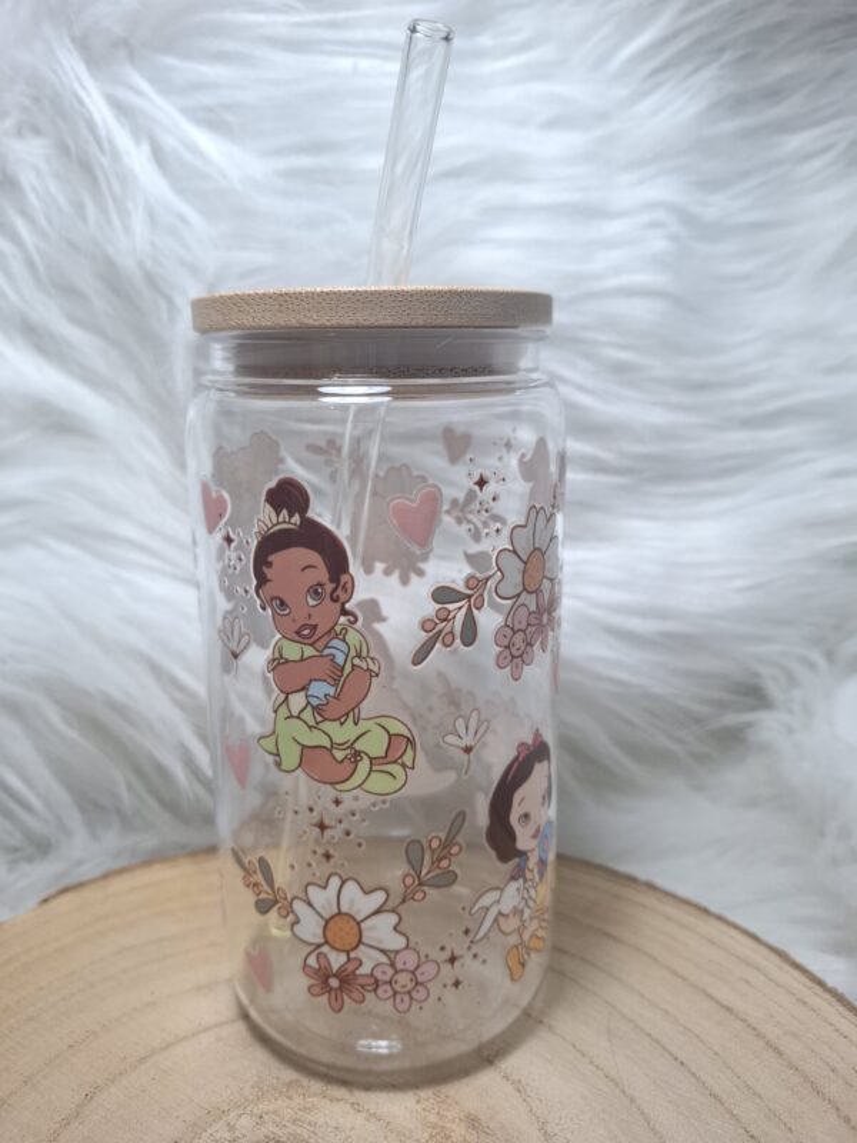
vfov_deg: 73.9
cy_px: 572
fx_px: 759
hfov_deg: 58.9
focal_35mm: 23
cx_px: 428
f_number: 1.8
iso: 80
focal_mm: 5.54
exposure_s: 1/100
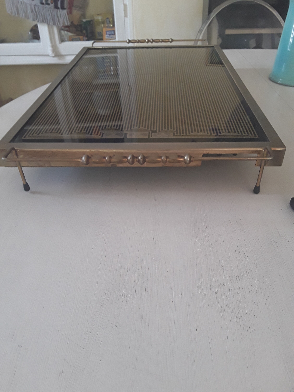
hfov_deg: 51.4
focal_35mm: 27
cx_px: 147
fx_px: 306
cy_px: 196
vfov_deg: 65.3
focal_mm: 2.91
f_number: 1.9
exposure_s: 1/33
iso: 100
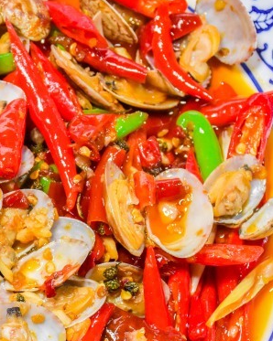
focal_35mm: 147
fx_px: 1486
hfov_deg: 10.3
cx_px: -53
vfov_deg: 13.1
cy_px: 230
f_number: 6.3
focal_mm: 38
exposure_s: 1/250
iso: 1250
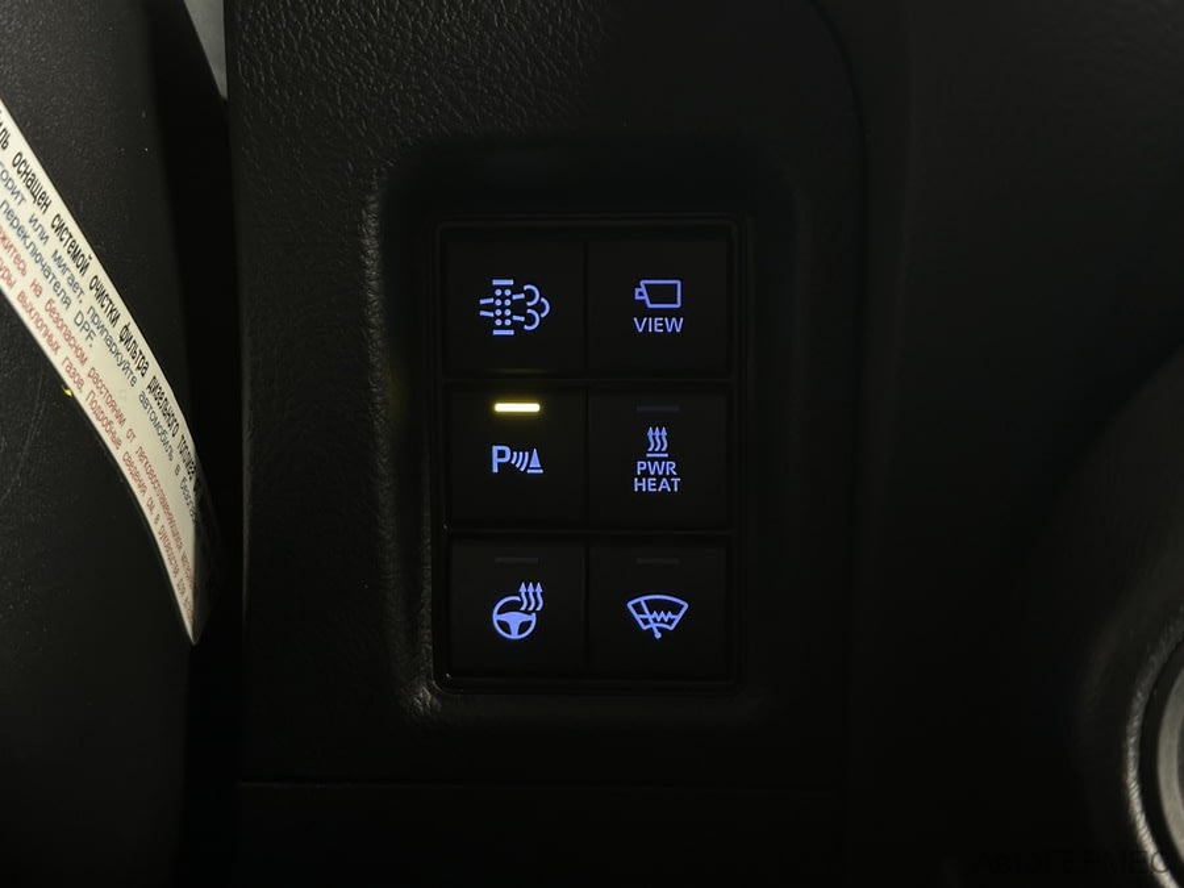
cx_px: 592
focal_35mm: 48
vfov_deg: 30.3
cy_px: 444
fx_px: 1642
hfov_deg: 39.7
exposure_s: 1/20
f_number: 1.78
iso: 640
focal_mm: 6.86
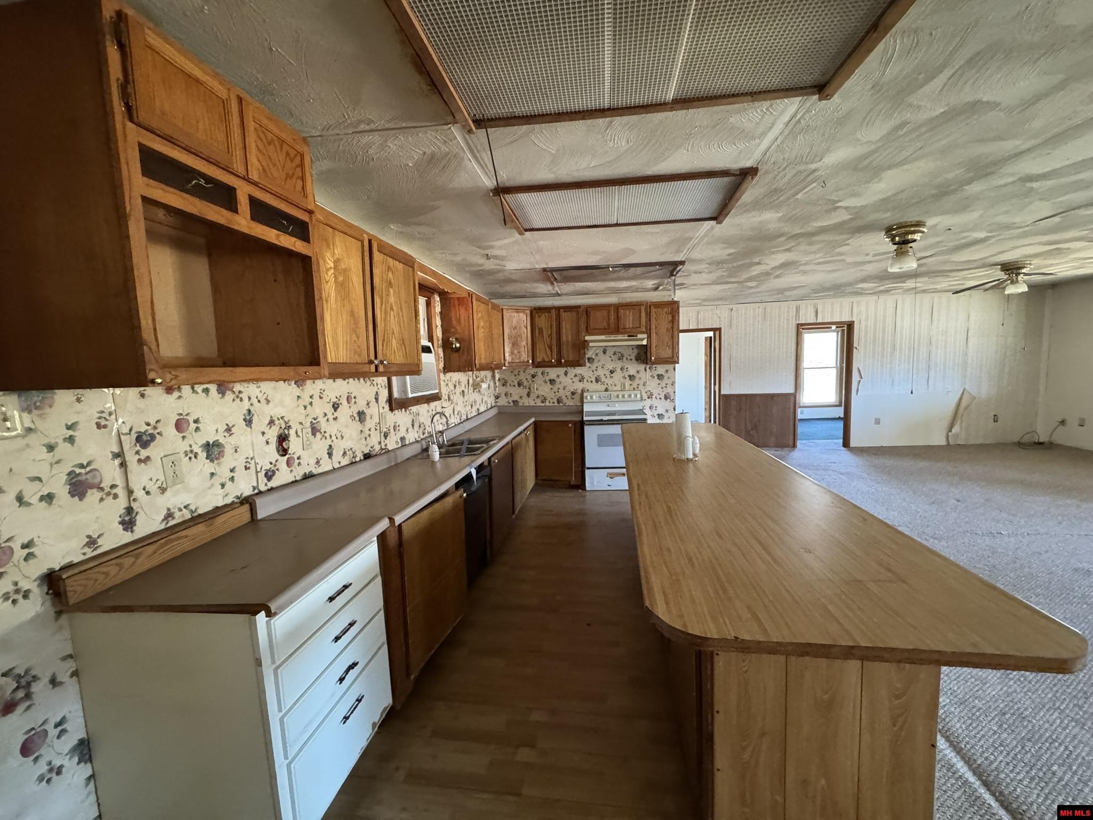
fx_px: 442
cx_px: 546
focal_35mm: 14
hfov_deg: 102.1
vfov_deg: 85.7
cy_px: 410
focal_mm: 2.22
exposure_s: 1/60
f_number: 2.2
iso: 1250
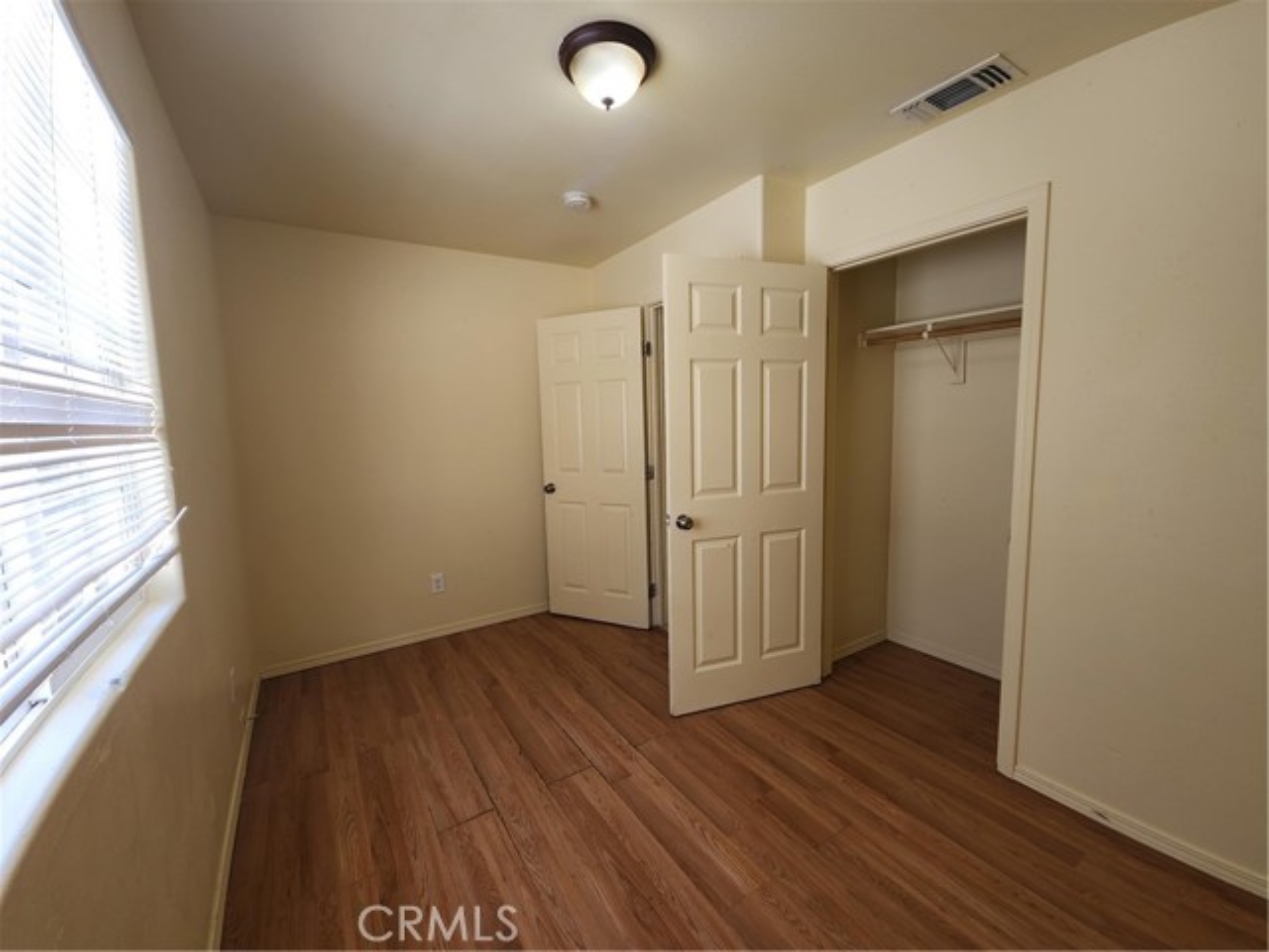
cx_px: 634
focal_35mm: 13
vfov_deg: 89.9
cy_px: 476
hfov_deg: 106.2
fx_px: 477
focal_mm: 2.2
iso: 64
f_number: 2.2
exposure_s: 1/60
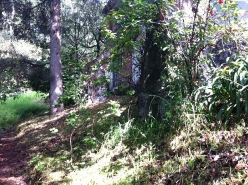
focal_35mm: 35
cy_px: 92
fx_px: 251
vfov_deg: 40.6
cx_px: 124
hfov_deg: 52.7
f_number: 2.8
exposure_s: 1/100
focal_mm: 3.85
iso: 125
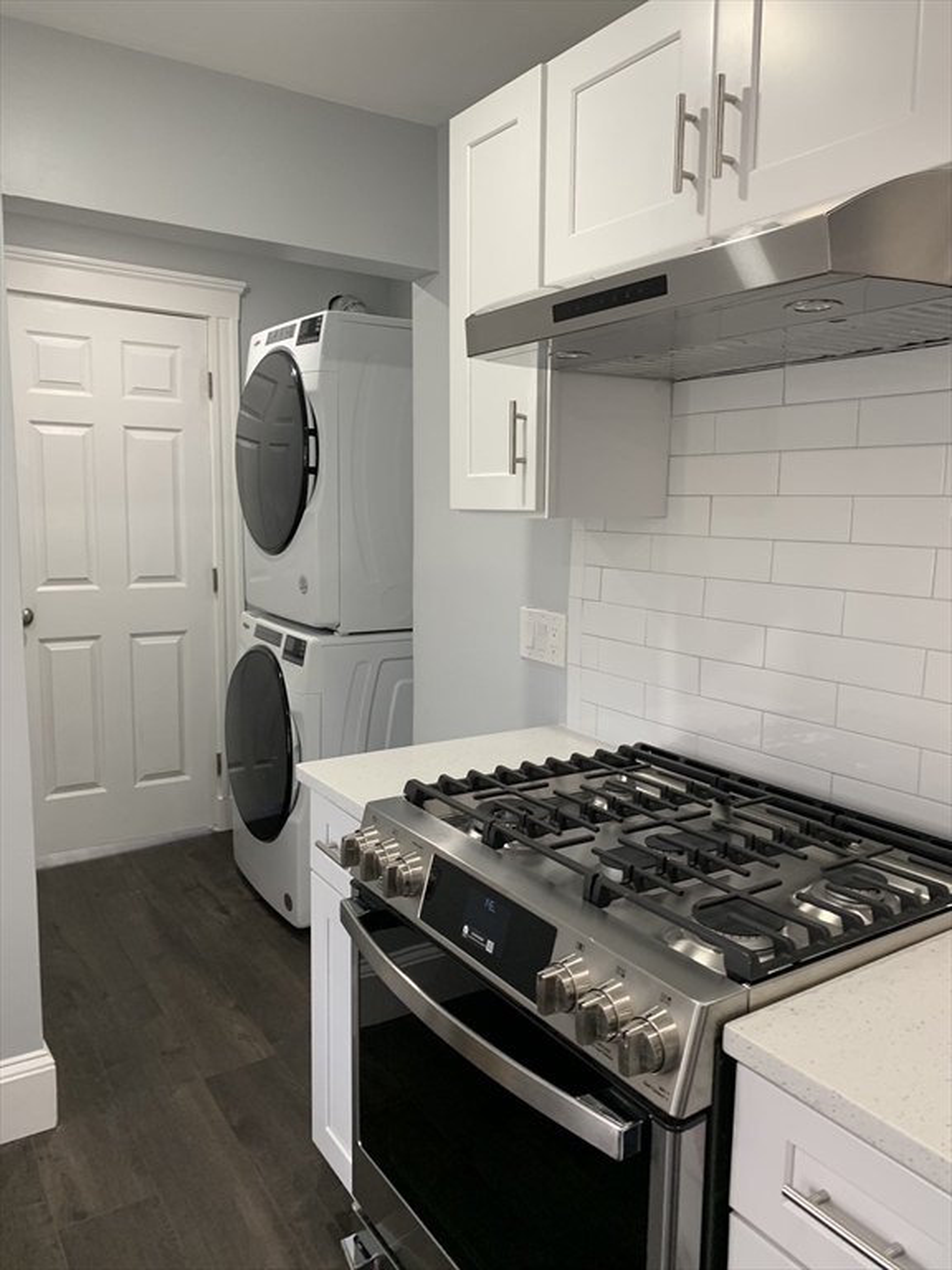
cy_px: 635
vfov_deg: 67.3
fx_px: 953
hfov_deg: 53.1
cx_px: 476
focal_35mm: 26
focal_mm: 4.25
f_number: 1.8
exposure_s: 1/60
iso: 100
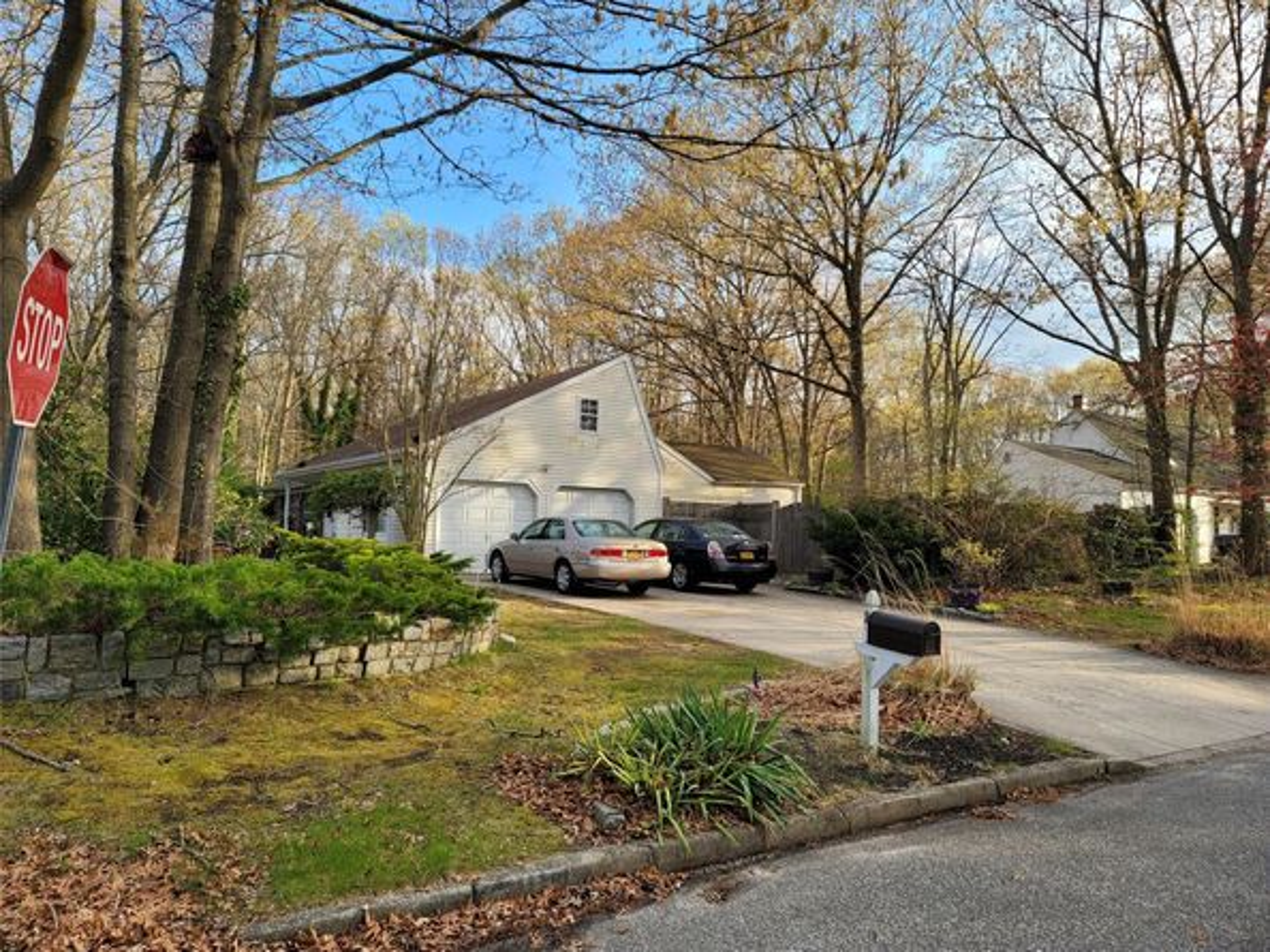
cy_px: 476
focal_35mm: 25
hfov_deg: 69.4
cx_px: 635
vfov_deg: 54.8
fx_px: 917
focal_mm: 7
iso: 20
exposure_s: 1/245
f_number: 1.8
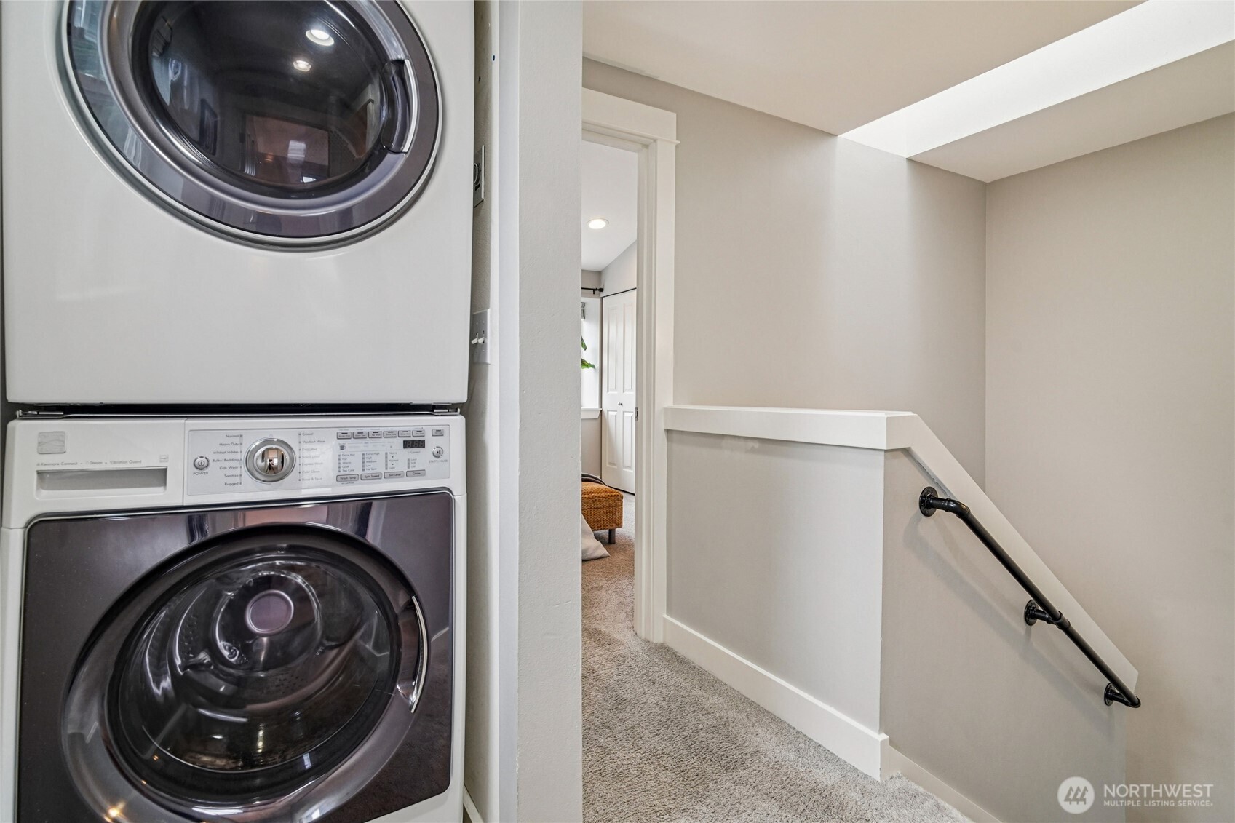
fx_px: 549
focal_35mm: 16
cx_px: 618
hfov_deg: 96.7
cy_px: 412
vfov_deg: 73.7
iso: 1600
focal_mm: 16
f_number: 8
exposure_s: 1/25
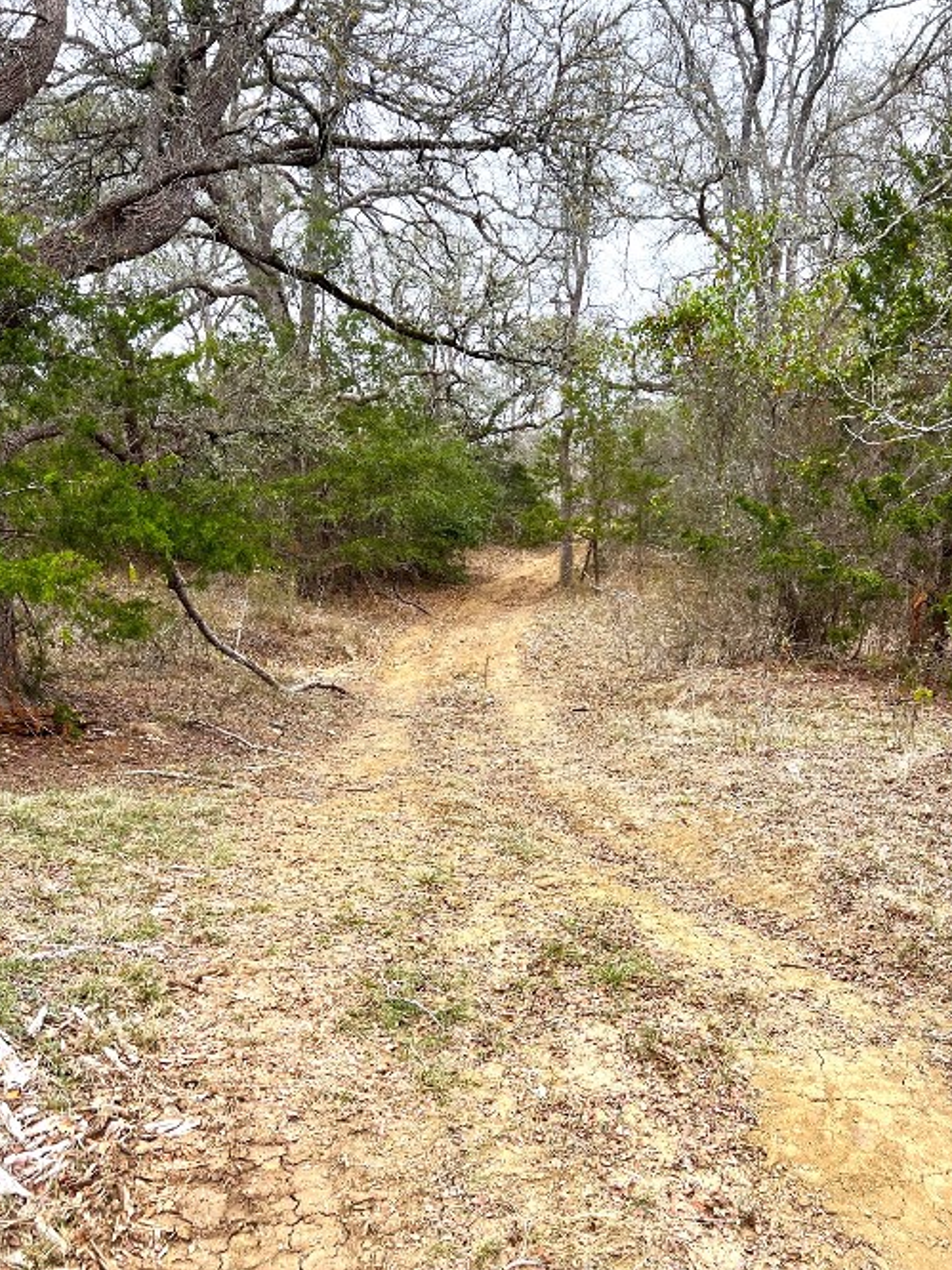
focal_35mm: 30
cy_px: 675
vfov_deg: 59.9
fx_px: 1101
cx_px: 492
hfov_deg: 46.8
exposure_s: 1/575
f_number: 1.5
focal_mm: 5.7
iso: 50
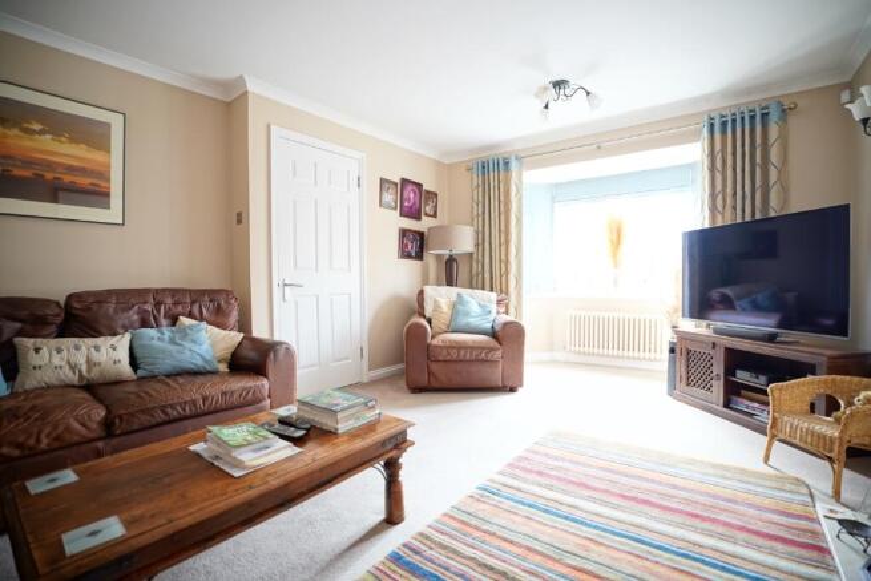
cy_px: 290
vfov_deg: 73.8
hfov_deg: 96.7
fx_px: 387
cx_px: 436
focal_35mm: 16
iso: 1250
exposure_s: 1/30
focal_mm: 16
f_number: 2.8
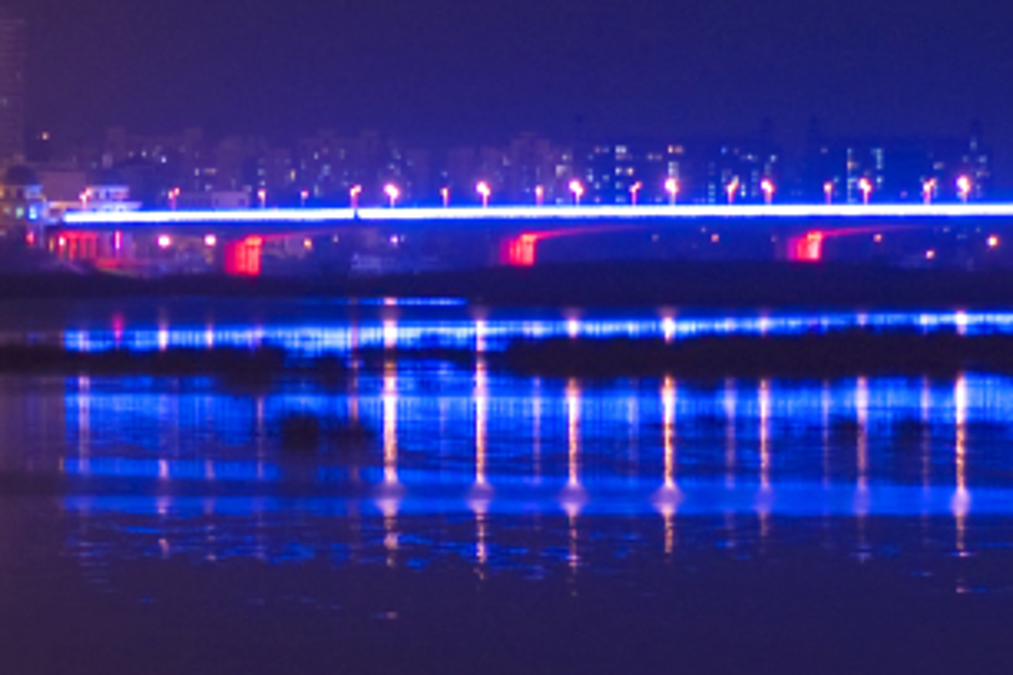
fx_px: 8469
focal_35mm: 301
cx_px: 103
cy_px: 323
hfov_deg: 6.8
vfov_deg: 4.6
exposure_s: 1
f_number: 2.8
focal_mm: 60
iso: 200
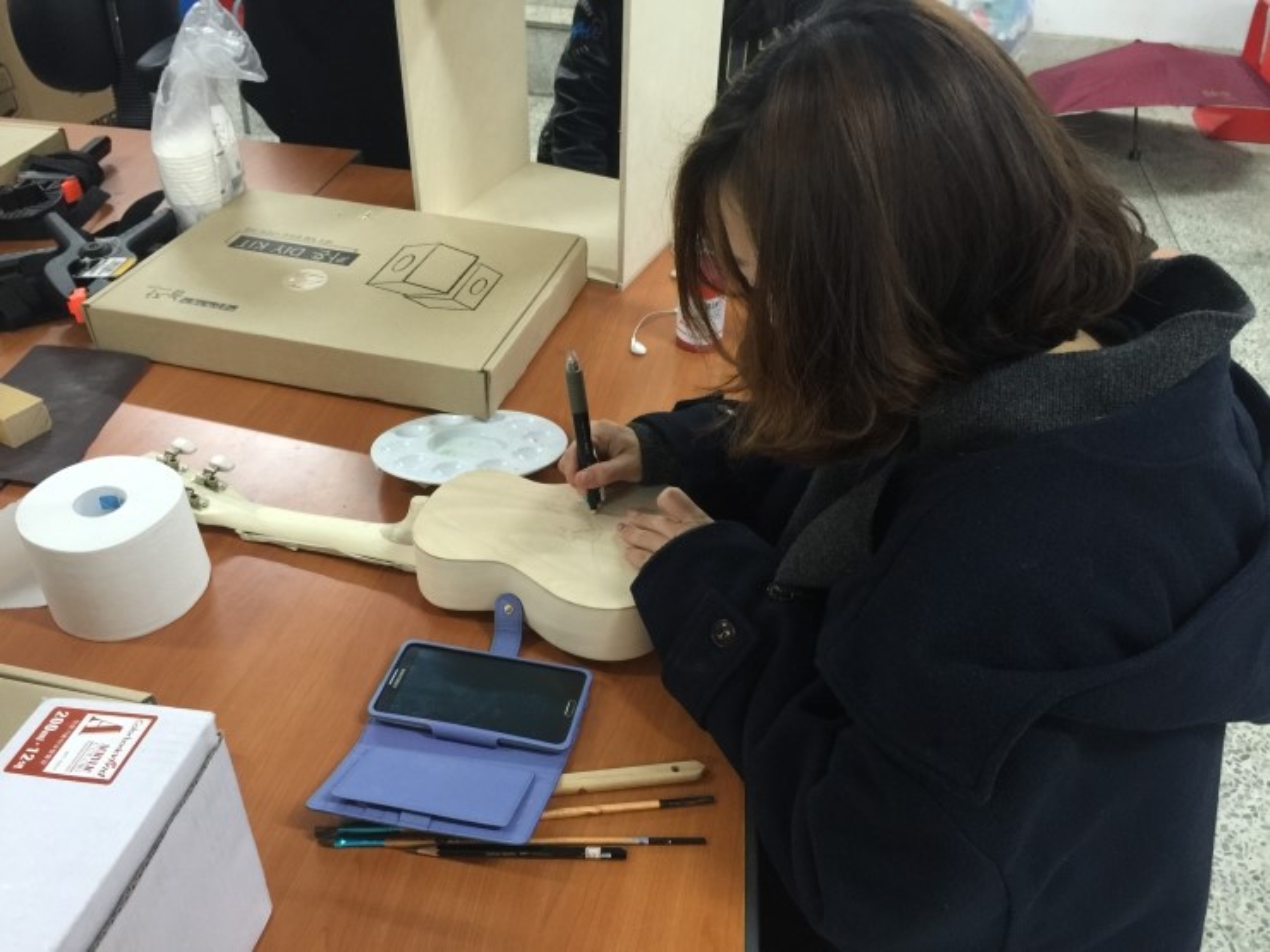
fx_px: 1064
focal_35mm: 29
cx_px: 635
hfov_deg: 61.7
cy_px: 476
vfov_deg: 48.2
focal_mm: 4.15
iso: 100
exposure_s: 1/15
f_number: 2.2
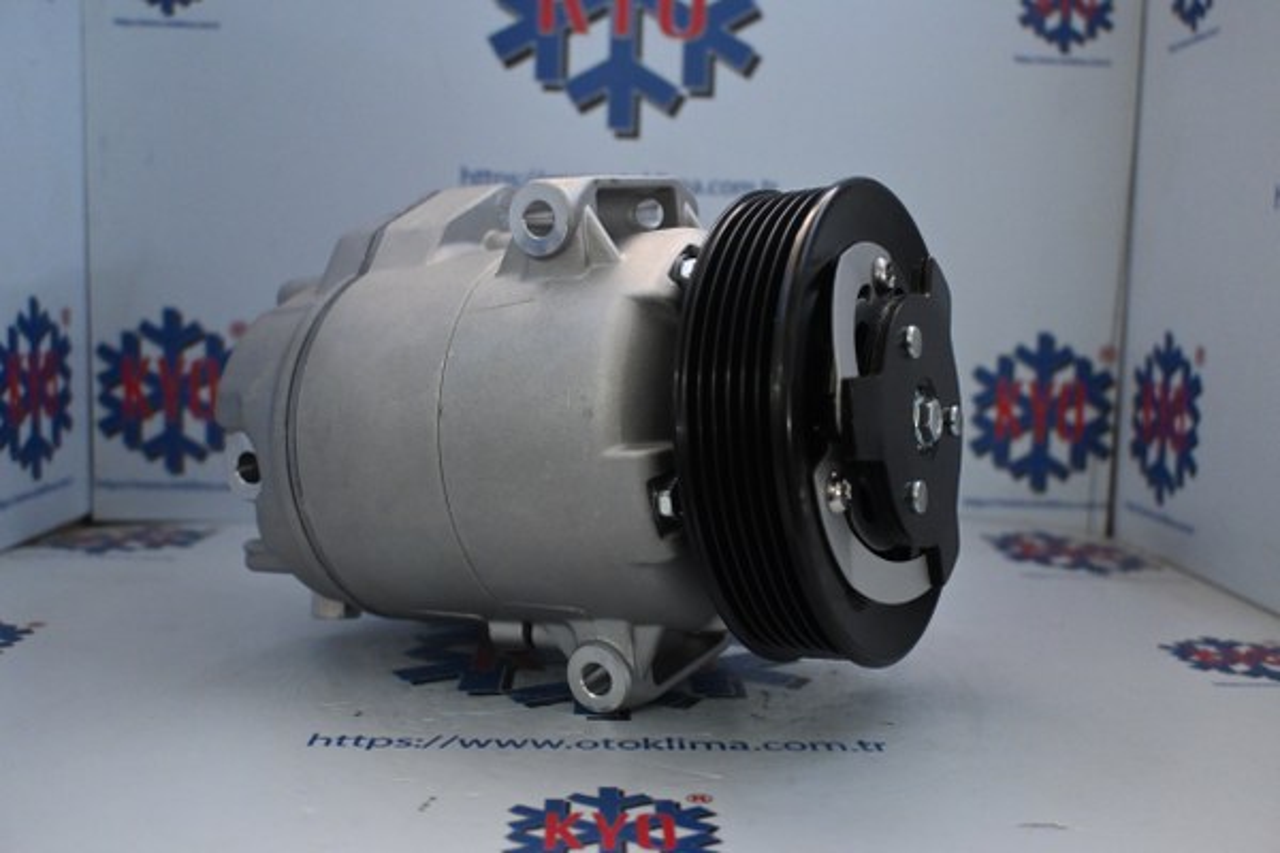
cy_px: 426
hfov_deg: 55.1
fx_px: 1227
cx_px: 640
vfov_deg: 38.4
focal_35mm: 34
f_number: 4.2
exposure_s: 1/80
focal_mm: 23
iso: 3200
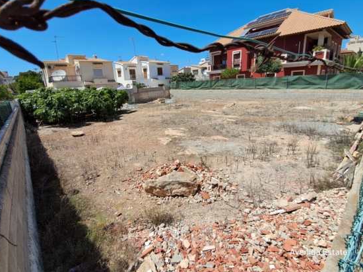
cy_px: 132
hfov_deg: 91.0
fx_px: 178
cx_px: 173
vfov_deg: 74.7
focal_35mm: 17
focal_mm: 1.64
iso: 40
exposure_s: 1/1445
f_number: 2.2
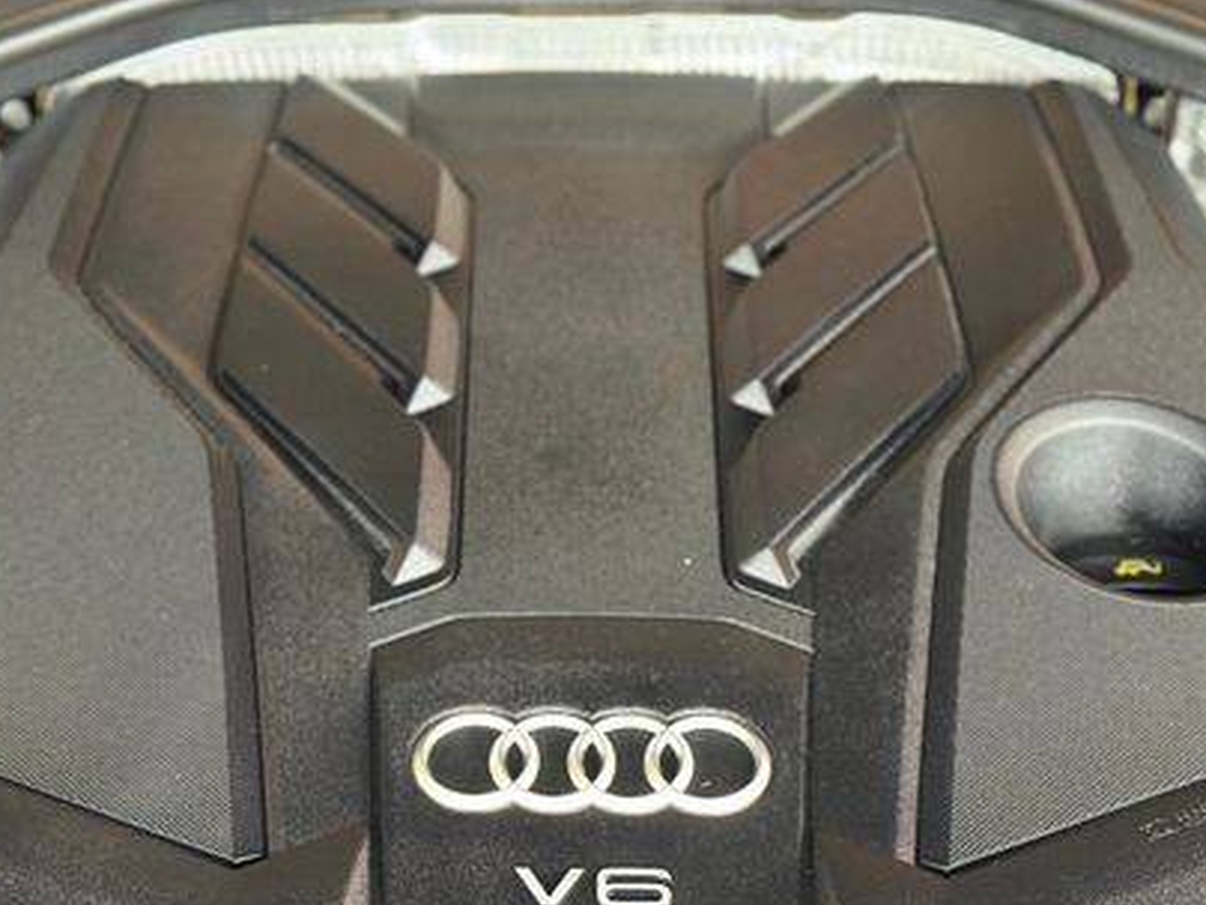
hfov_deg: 25.7
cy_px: 651
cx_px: 582
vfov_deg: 19.3
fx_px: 2648
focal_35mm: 76
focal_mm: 6.86
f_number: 1.78
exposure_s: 1/60
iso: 160
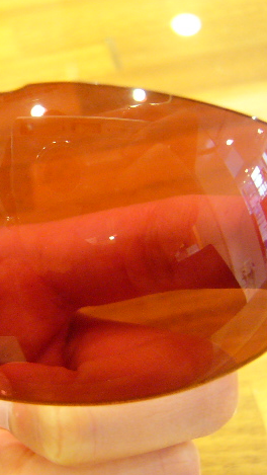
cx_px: 66
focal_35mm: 52
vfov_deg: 39.9
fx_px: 654
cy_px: 238
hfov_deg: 22.8
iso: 200
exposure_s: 1/8
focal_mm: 5.8
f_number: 2.8
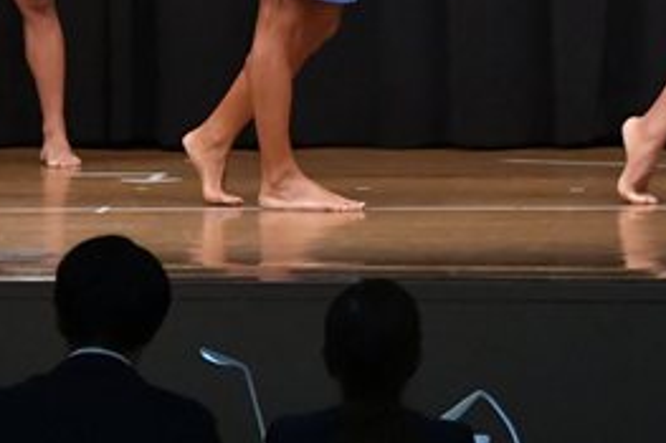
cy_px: -119
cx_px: 130
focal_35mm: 442
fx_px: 8172
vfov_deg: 3.1
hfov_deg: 4.7
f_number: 5.6
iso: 6400
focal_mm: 100
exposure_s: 1/400
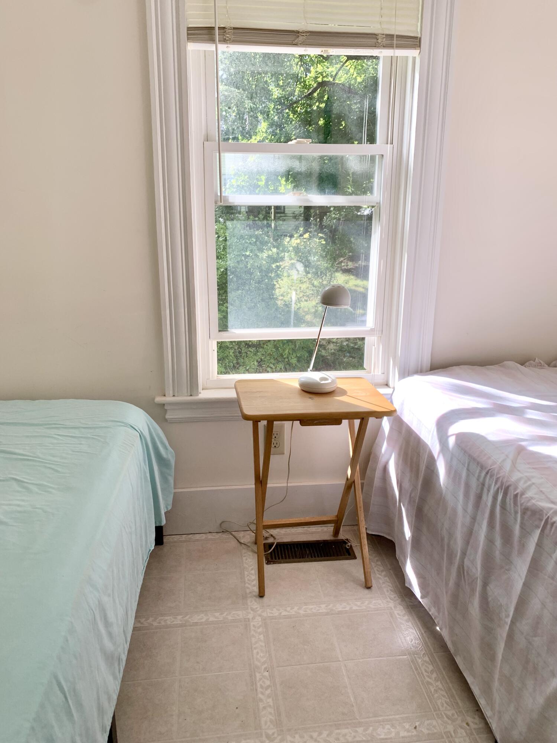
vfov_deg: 67.3
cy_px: 372
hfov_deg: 53.1
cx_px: 278
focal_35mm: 26
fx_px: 558
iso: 25
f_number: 1.8
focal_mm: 4.25
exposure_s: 1/159
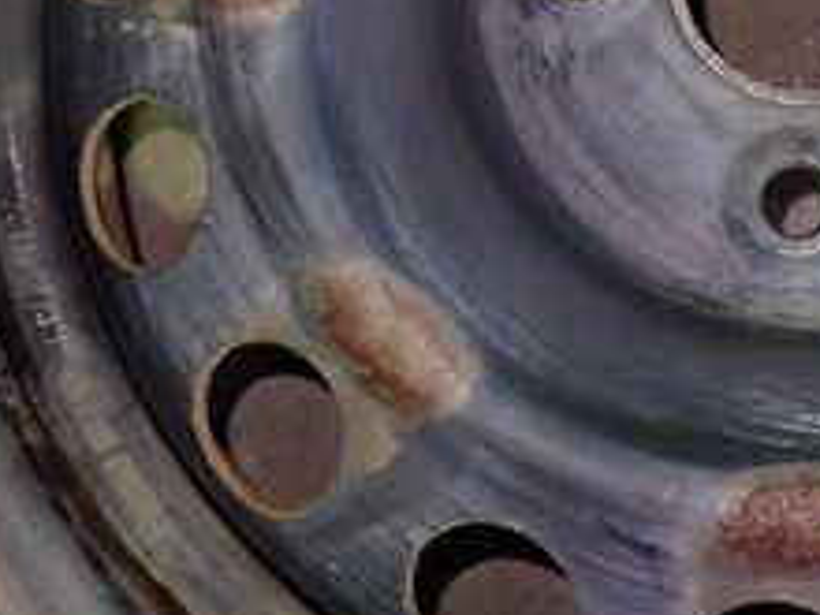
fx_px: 1942
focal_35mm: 82
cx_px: 738
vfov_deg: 17.5
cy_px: -11
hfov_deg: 23.2
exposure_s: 1/20
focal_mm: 5.4
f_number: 2.3
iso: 800
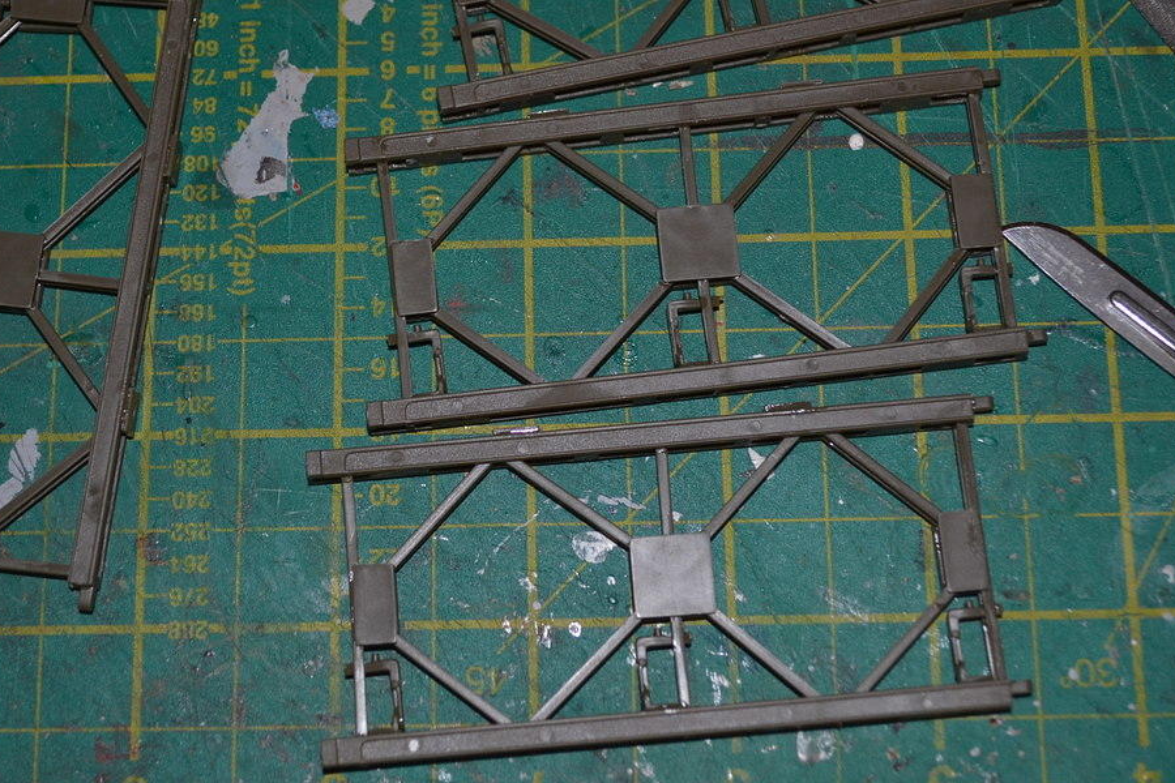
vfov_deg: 20.0
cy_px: 292
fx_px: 2219
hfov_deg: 29.6
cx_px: 513
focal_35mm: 68
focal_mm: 34
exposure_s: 1/60
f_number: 5
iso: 500
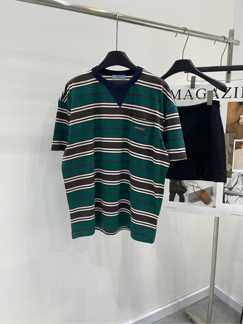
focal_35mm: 26
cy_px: 162
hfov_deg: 53.1
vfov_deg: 67.3
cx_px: 122
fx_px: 243
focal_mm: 5.1
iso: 80
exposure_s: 1/50
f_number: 1.6
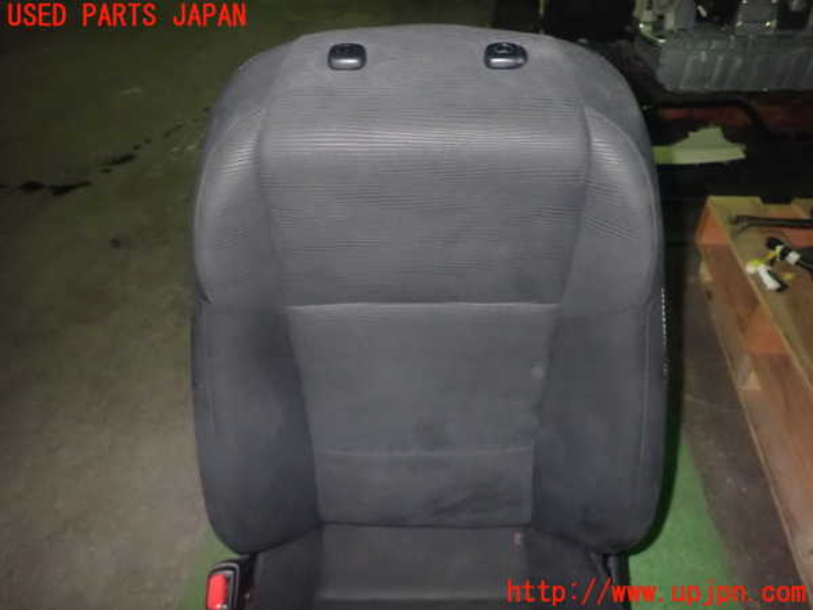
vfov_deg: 54.9
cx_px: 406
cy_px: 305
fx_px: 587
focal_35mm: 25
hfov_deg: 69.4
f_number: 5.6
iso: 1250
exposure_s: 1/30
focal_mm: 4.5
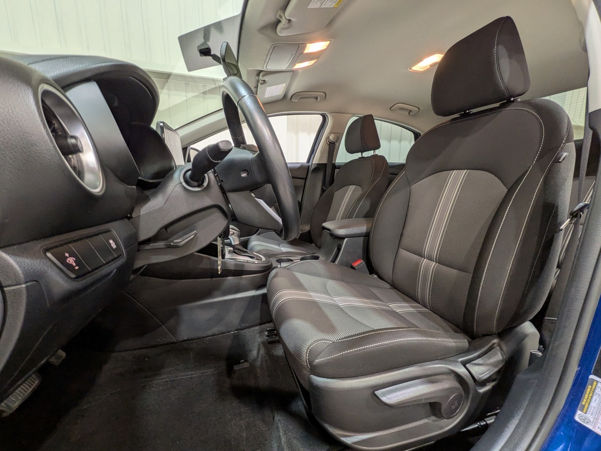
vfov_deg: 85.7
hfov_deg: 102.1
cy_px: 226
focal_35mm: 14
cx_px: 300
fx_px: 243
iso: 79
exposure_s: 1/30
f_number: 2.2
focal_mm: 1.83
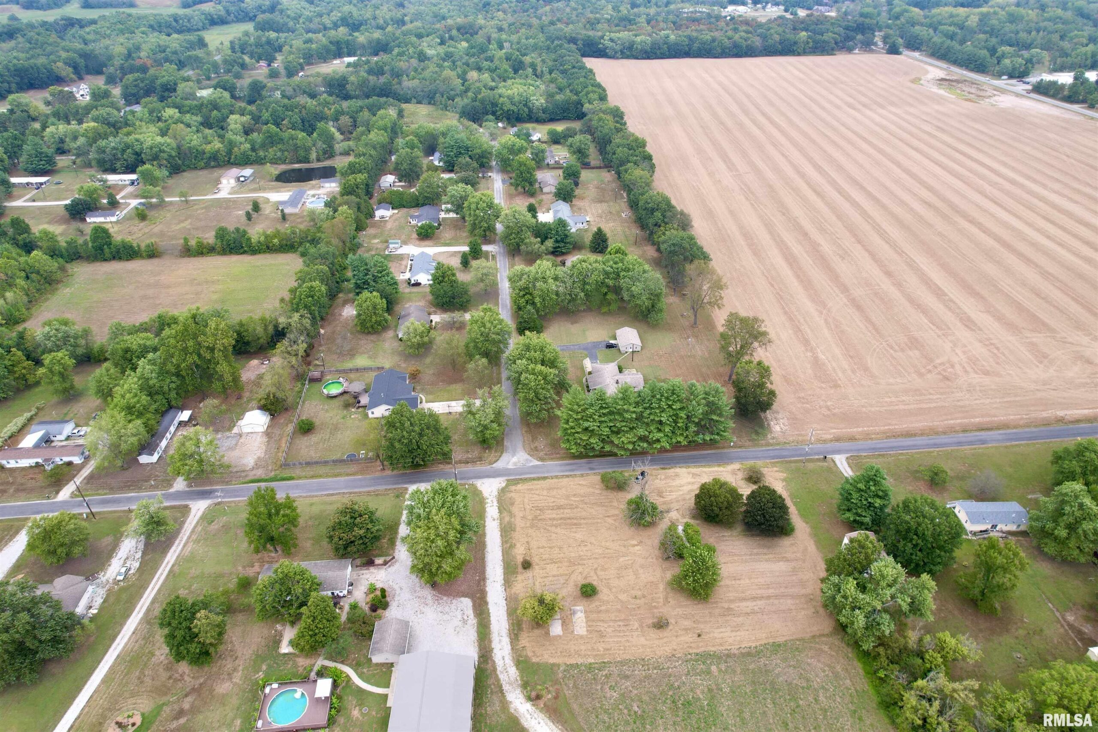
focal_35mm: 22
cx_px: 549
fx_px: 671
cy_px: 366
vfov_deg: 57.2
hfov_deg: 78.6
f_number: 2.8
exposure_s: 1/320
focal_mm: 8.38
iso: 100
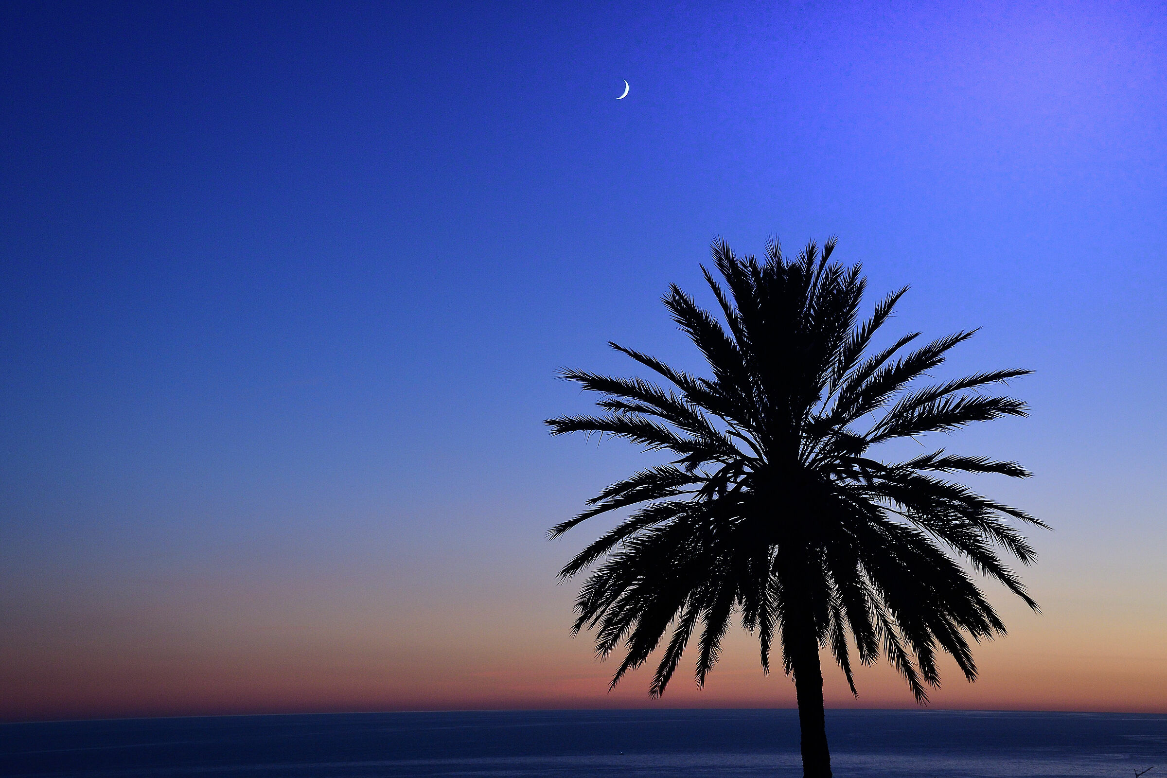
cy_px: 389
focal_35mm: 63
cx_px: 584
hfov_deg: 31.9
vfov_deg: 21.6
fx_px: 2042
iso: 1100
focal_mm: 42
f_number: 8
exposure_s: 1/60
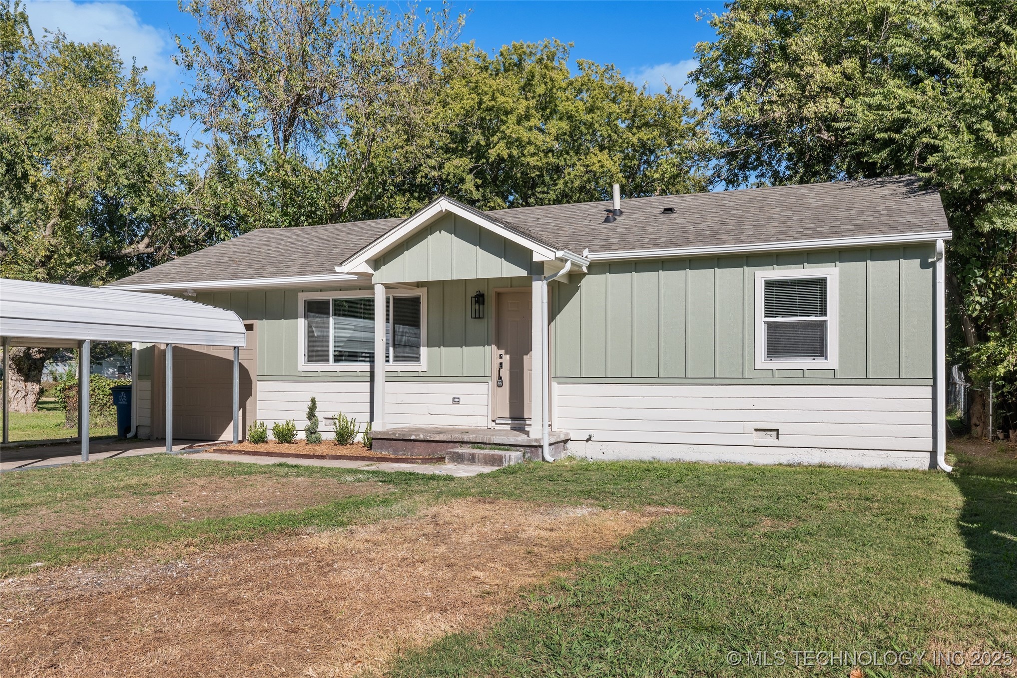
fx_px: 847
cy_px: 339
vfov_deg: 43.6
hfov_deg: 61.9
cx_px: 508
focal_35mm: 30
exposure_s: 1/320
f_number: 11
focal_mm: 30
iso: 640
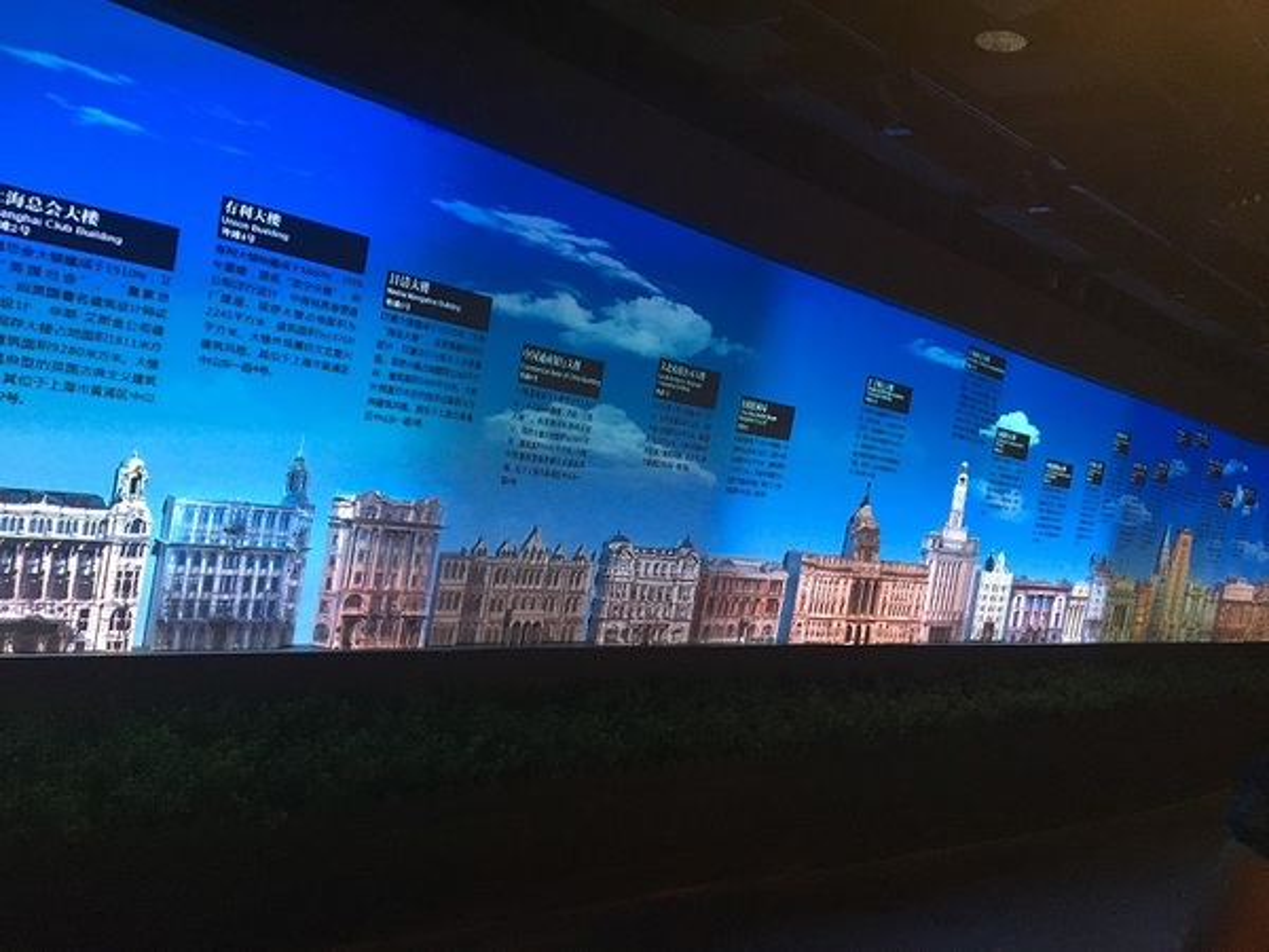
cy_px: 476
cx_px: 634
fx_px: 1063
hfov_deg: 61.7
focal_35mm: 29
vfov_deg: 48.2
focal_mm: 4.15
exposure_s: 1/25
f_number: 2.2
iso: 200
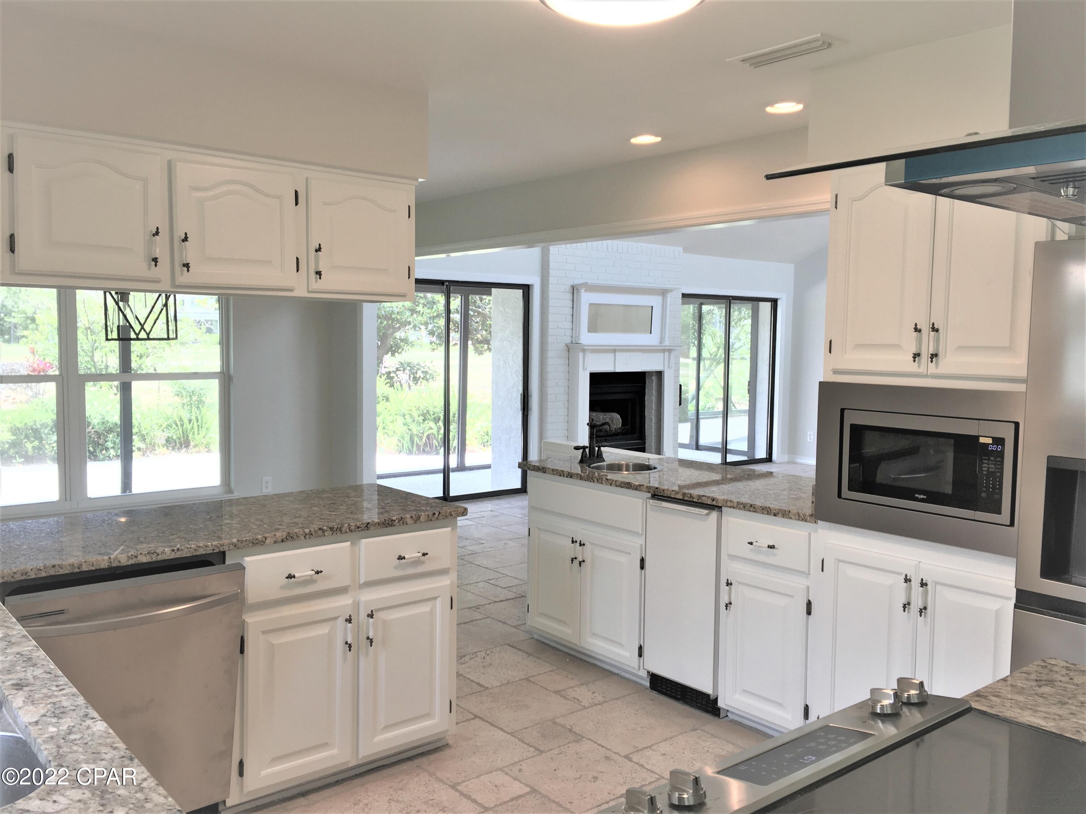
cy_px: 407
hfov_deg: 61.7
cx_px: 543
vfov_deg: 48.2
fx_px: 910
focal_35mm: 29
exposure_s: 1/40
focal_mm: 4.15
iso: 25
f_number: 2.2
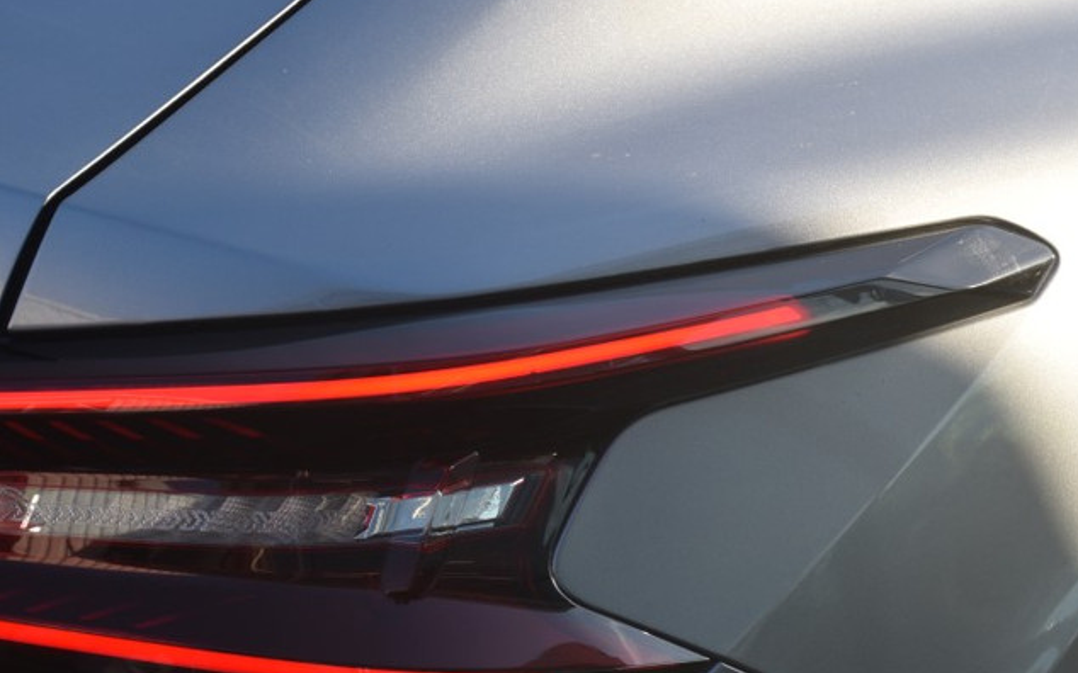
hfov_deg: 8.5
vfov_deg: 5.3
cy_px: 492
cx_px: 449
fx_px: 7255
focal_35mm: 247
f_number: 8
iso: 200
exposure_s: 1/250
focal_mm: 100
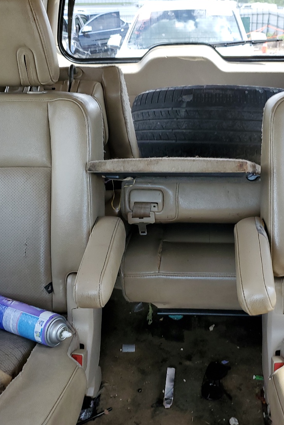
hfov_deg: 34.1
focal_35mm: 39
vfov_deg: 49.5
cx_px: 168
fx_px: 461
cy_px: 204
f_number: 1.5
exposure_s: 1/120
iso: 71
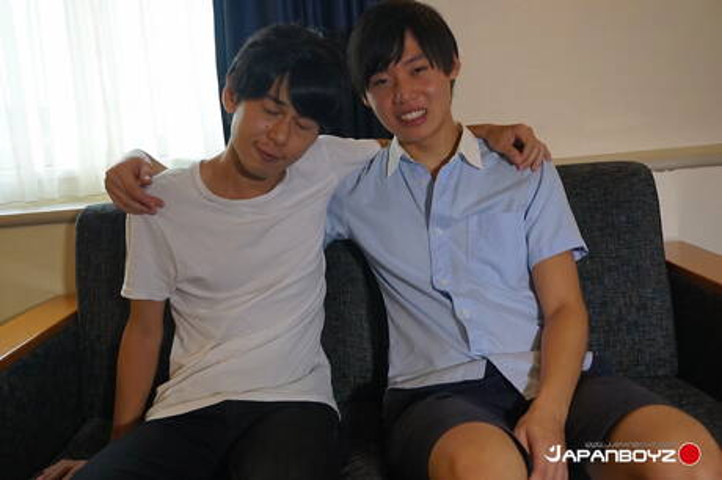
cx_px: 361
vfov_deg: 35.9
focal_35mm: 37
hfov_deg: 51.9
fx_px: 742
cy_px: 240
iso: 1000
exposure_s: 1/160
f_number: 4.5
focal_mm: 25
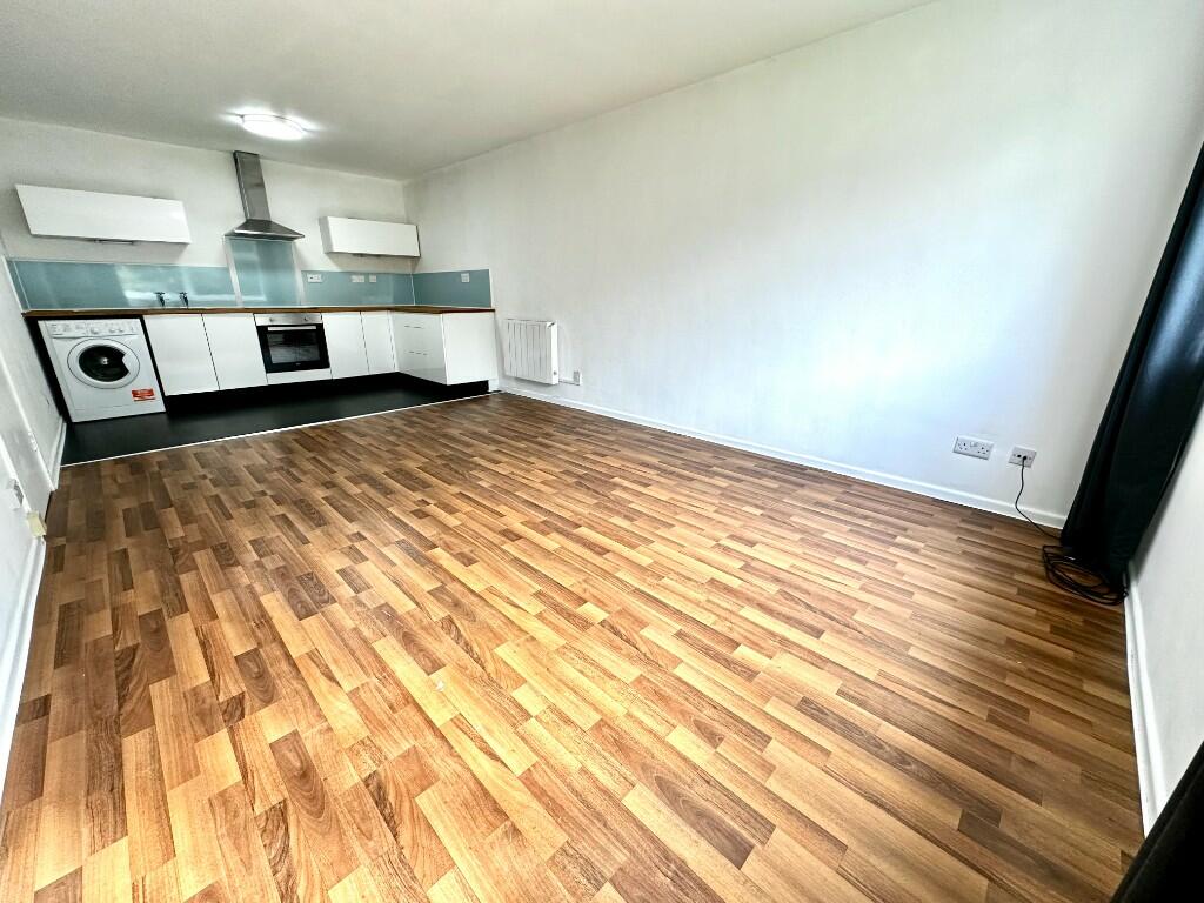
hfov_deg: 102.1
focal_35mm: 14
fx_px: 487
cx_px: 602
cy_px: 452
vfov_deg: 85.7
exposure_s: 1/99
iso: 125
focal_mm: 2.22
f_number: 2.2
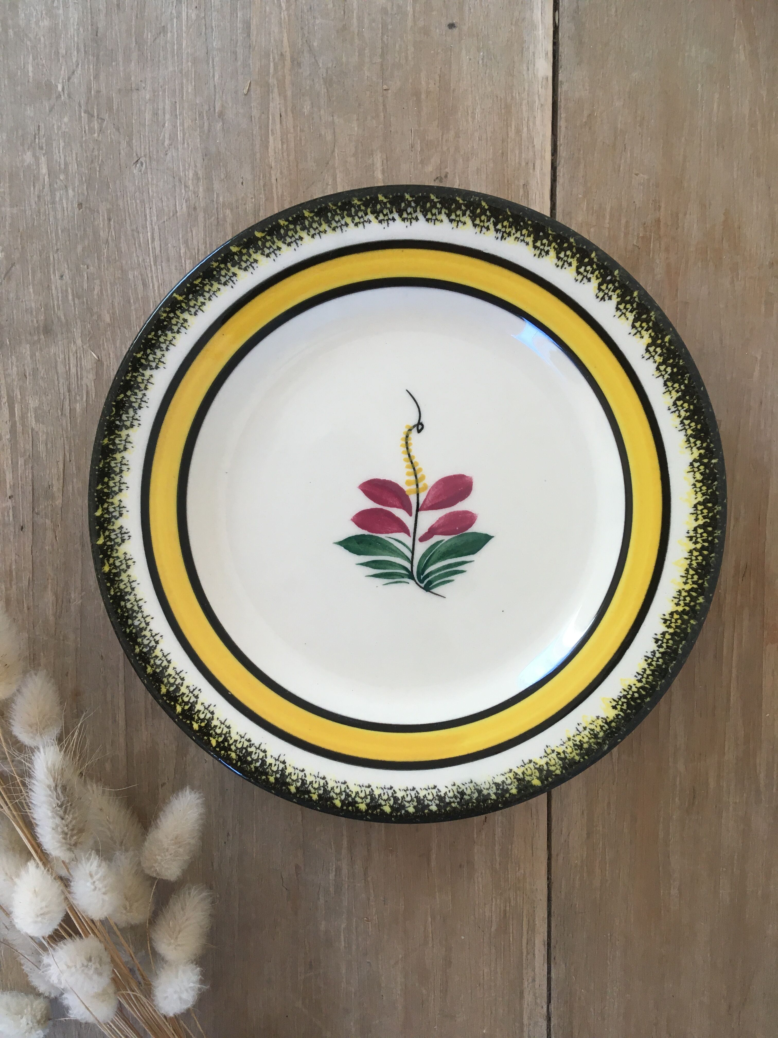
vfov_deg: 61.7
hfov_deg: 48.2
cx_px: 389
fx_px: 869
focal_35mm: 29
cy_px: 519
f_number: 2.2
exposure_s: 1/33
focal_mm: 4.15
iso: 32
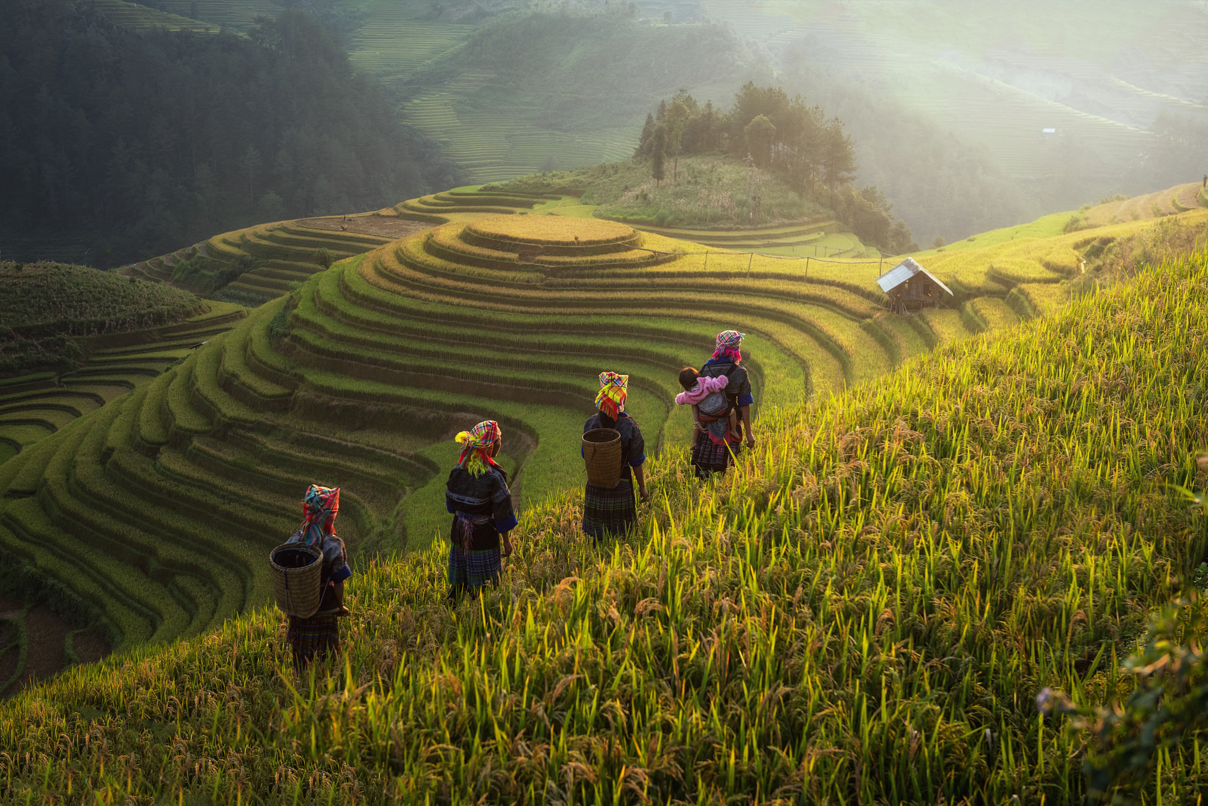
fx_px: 1611
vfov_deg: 28.1
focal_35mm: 48
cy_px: 403
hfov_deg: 41.1
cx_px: 604
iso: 450
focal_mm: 48
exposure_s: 1/500
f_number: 5
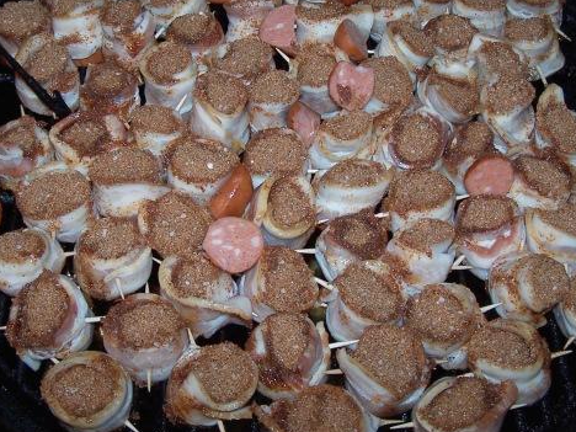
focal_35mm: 52
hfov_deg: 36.8
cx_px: 290
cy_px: 171
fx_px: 865
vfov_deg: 28.0
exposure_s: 1/60
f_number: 2.8
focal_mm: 6.3
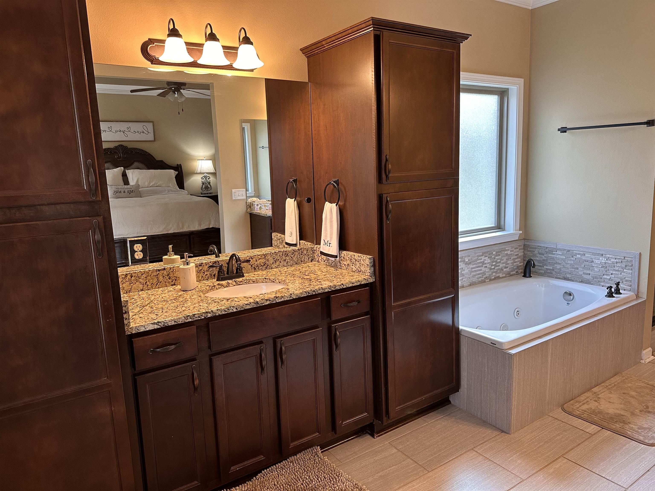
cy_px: 246
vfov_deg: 56.8
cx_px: 328
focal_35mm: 24
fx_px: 454
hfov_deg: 71.6
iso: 200
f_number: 1.78
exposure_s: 1/60
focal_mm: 6.86
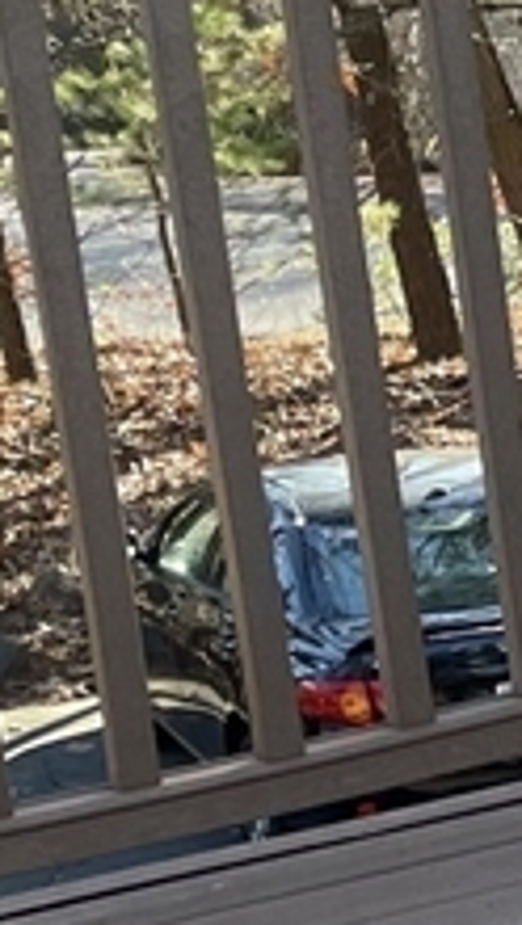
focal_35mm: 132
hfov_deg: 7.1
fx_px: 3243
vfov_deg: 16.2
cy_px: 584
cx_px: 2037
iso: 32
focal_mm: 4.2
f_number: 1.6
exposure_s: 1/169
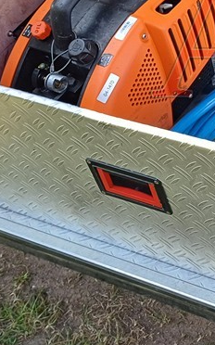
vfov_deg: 27.7
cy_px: 70
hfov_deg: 16.8
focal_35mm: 73
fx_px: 685
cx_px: 279
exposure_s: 1/281
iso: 50
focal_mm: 4.65
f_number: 1.8
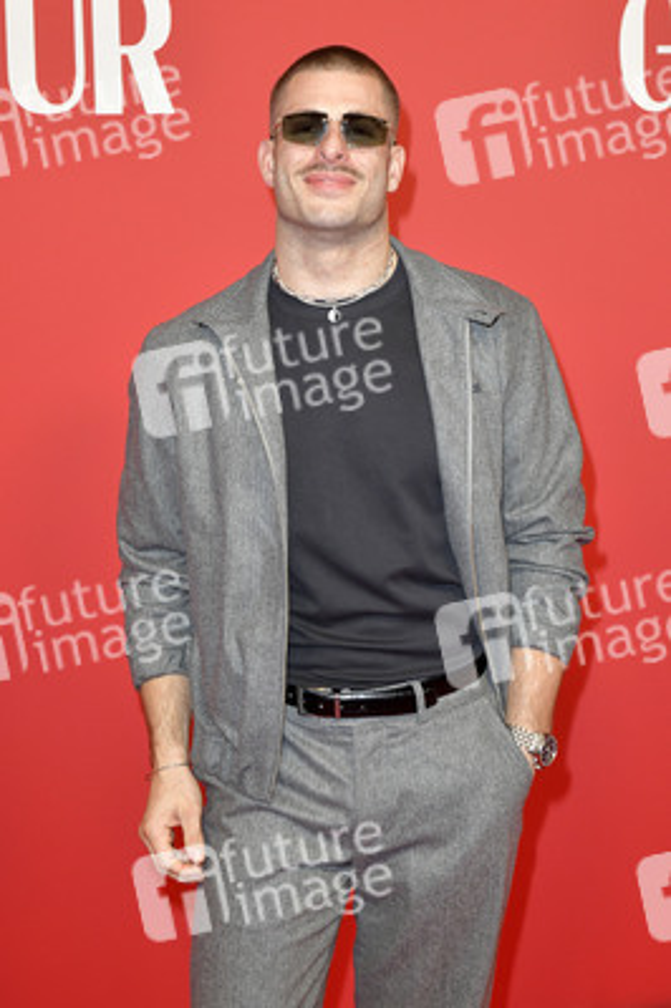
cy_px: 504
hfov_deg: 28.0
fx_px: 1344
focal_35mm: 48
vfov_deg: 41.1
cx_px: 336
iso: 1600
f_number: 6.3
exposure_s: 1/250
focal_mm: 48
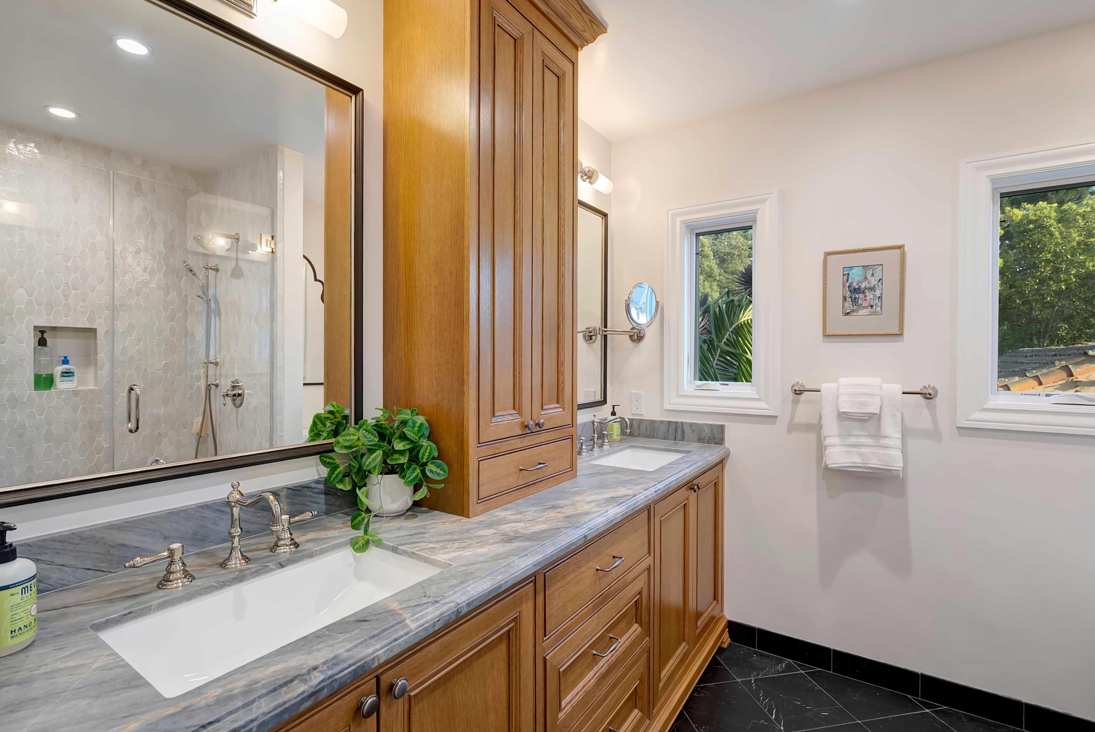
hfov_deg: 96.7
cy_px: 366
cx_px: 548
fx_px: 487
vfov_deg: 73.8
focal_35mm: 16
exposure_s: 1/30
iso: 800
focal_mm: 16
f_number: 8
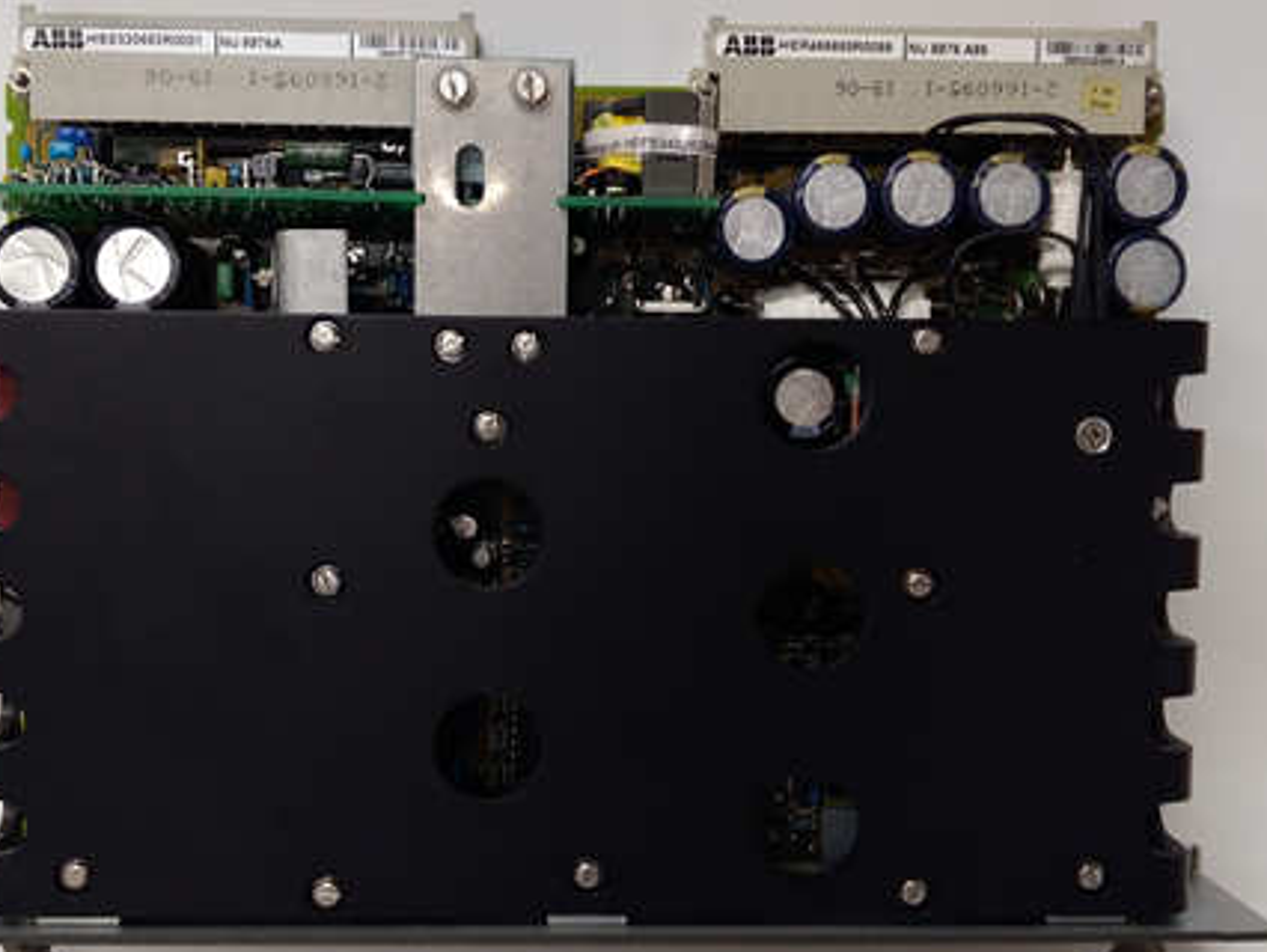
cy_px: 500
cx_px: 586
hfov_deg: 48.9
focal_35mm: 38
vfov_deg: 37.7
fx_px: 1392
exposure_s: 1/33
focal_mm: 3.79
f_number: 2
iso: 261
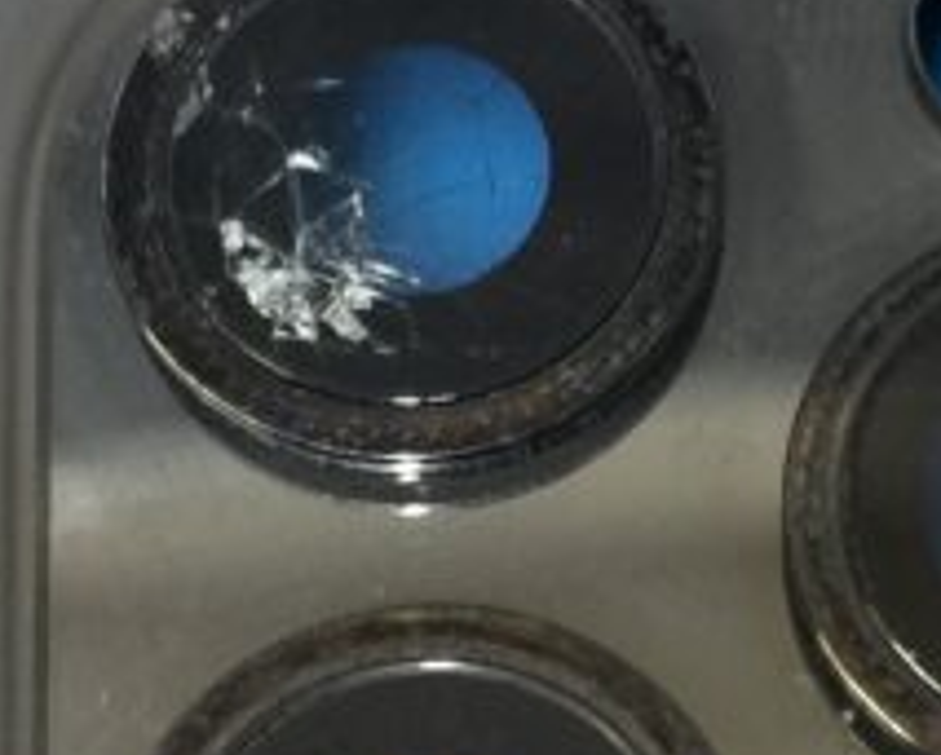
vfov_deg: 11.4
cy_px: 534
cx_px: 738
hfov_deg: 14.1
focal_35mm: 136
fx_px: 3793
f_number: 2.2
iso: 80
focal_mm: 4.15
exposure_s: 1/17
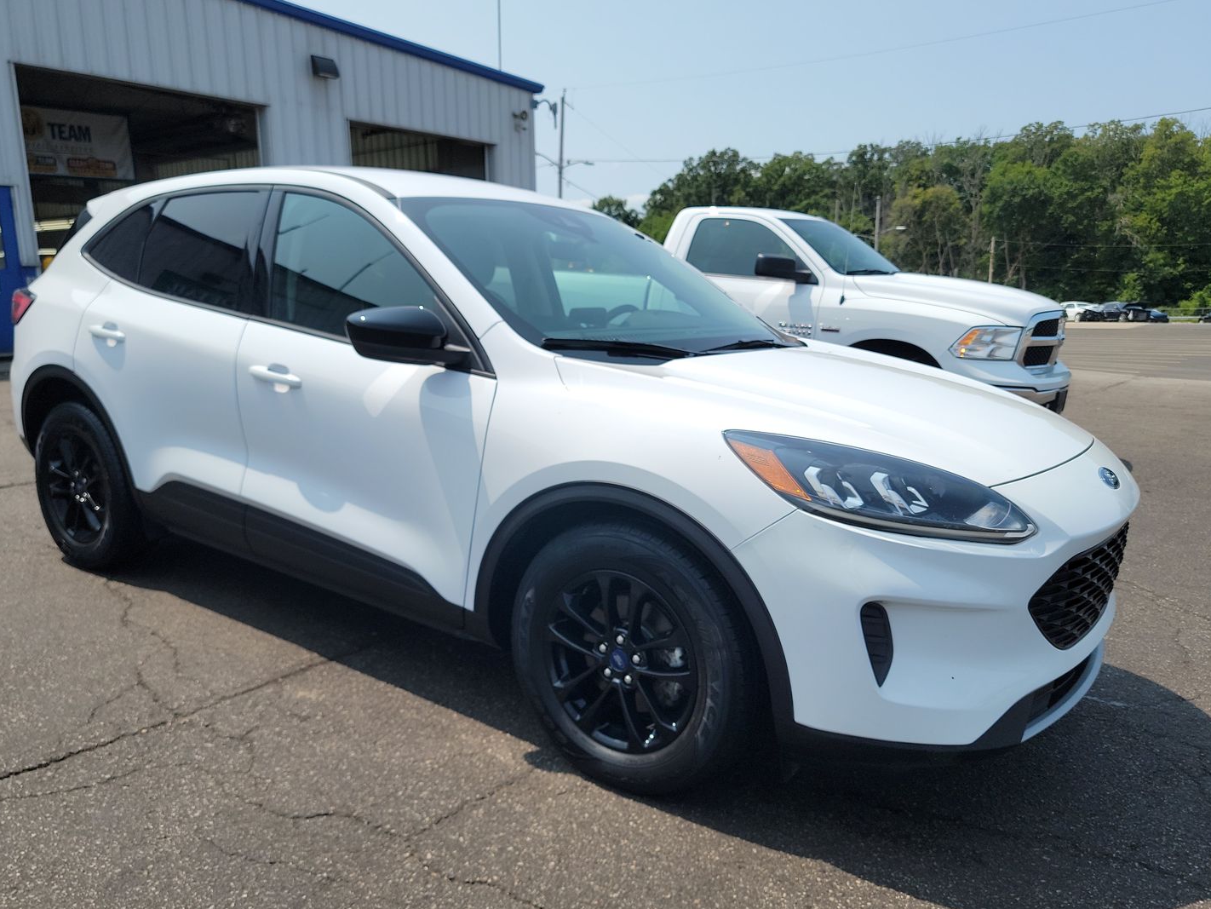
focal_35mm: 27
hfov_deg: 65.2
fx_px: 945
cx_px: 554
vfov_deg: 51.4
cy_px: 469
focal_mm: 6.7
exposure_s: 1/829
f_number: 1.8
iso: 50
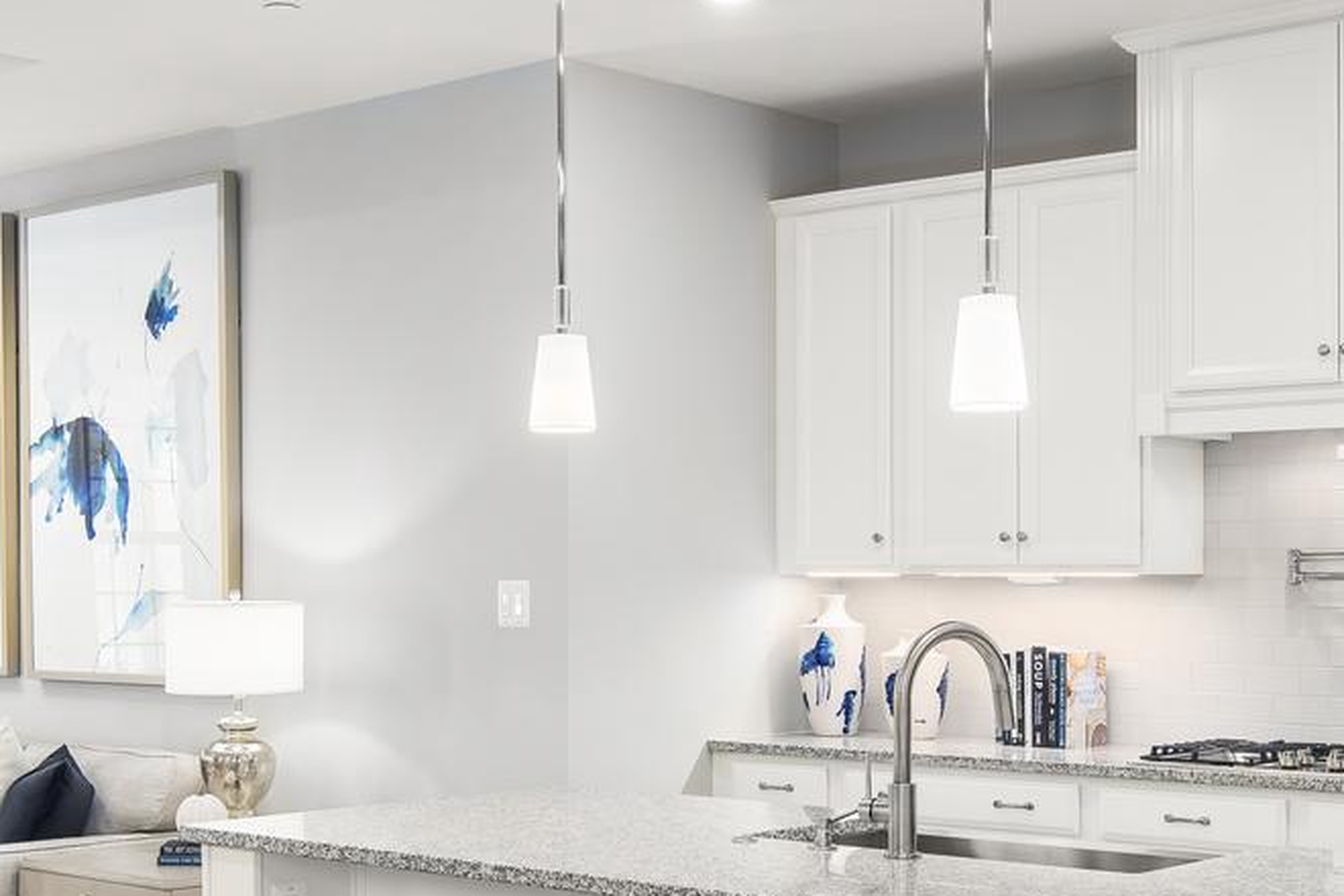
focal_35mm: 59
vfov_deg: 22.0
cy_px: 929
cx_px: 519
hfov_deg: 33.8
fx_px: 2202
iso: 200
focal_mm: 19
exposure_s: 1/250
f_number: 9
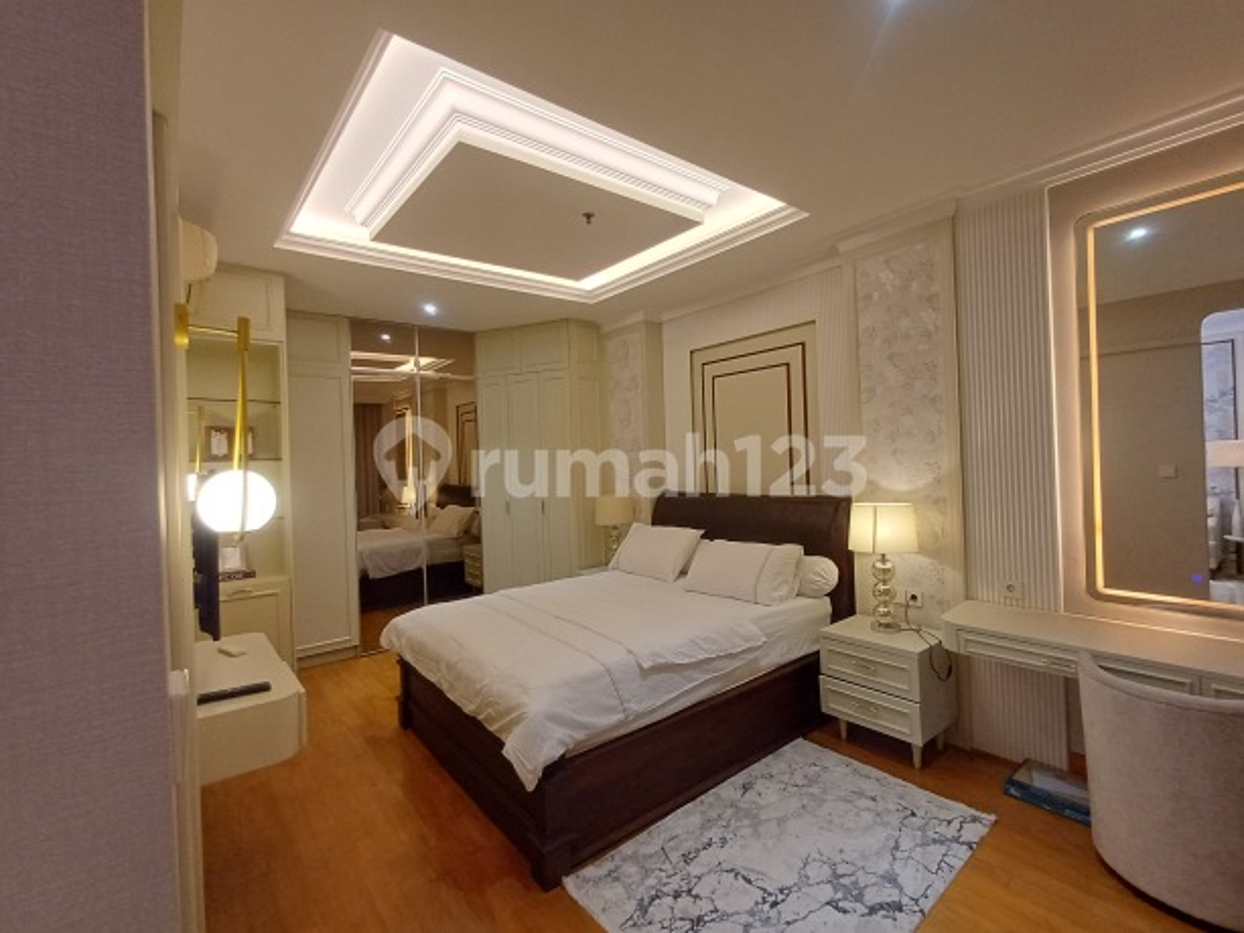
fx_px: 575
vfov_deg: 78.1
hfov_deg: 94.5
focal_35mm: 16
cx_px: 622
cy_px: 466
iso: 200
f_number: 2.2
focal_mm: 1.64
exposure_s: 1/33.3
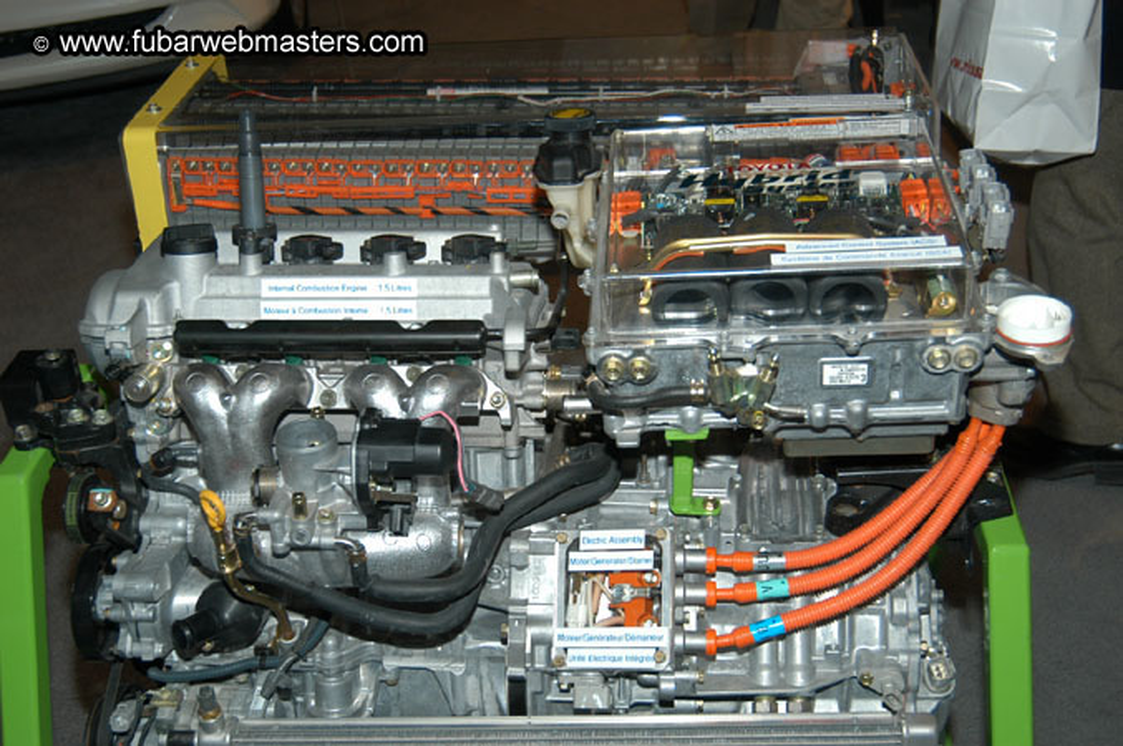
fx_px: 1589
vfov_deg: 26.4
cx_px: 562
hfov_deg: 38.9
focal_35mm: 51
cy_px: 373
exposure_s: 1/60
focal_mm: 34
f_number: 5
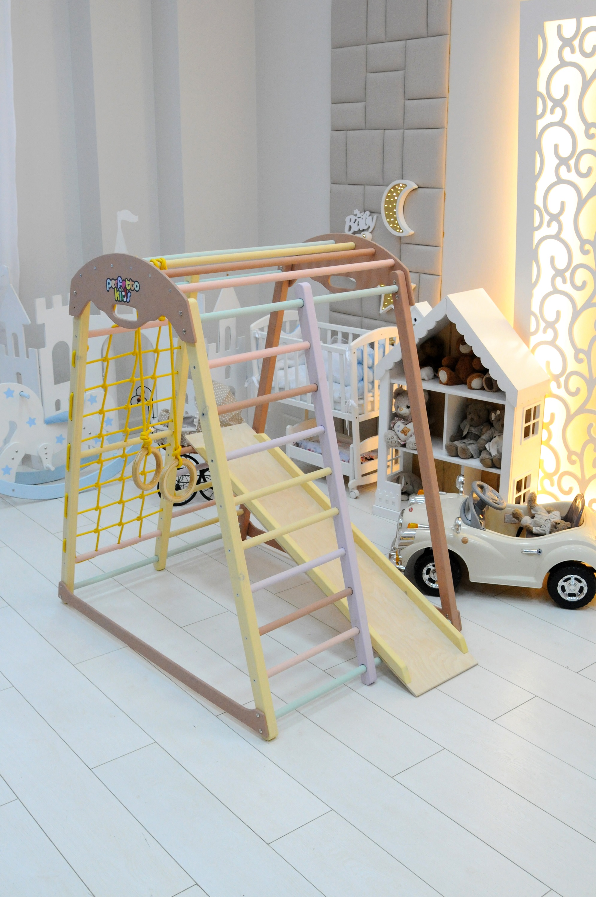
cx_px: 298
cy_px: 448
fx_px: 897
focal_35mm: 36
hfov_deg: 36.8
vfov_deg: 53.2
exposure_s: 1/80
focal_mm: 24
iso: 1250
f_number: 6.3
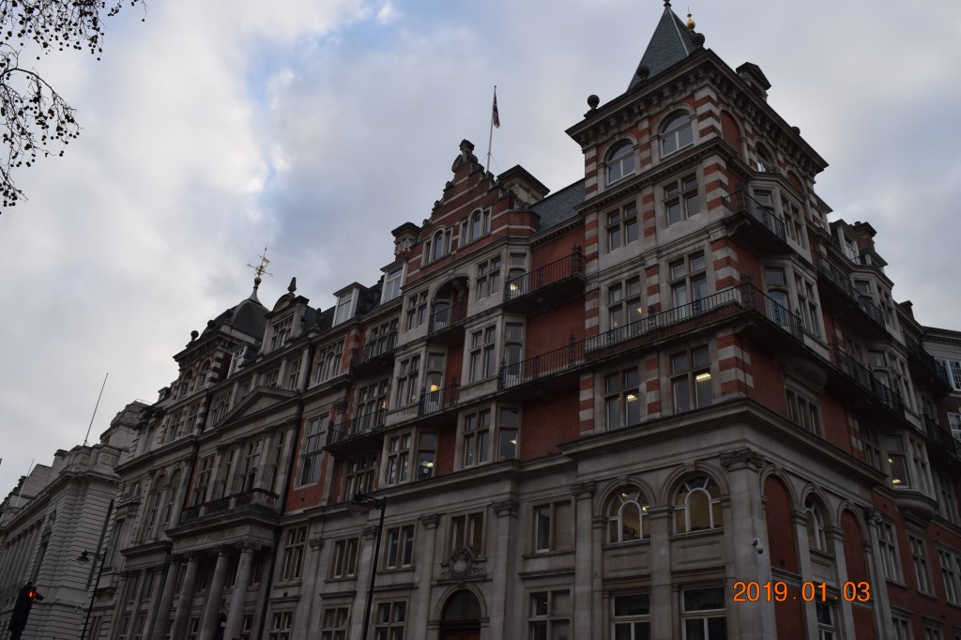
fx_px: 720
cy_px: 320
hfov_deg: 67.4
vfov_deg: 47.9
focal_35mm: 27
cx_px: 480
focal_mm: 18
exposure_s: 1/160
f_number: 6.3
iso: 100
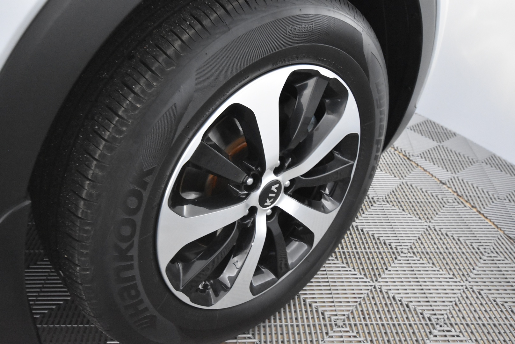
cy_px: 172
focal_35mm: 30
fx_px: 429
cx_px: 258
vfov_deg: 43.7
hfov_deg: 61.9
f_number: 5.6
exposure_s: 1/60
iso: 7200
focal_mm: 20
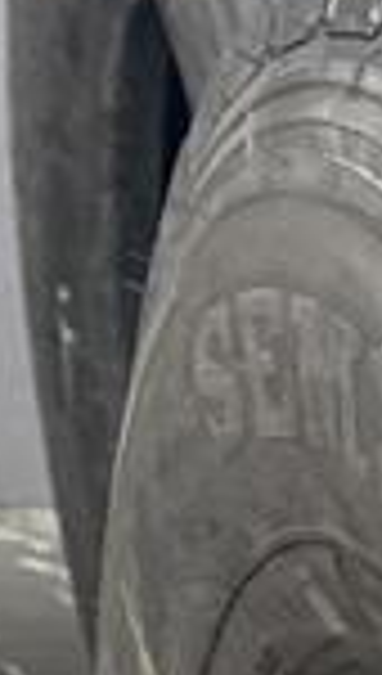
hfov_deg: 4.6
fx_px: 4047
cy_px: 1814
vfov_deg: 8.4
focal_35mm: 226
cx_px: 1870
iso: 40
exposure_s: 1/122
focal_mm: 4.25
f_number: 1.8
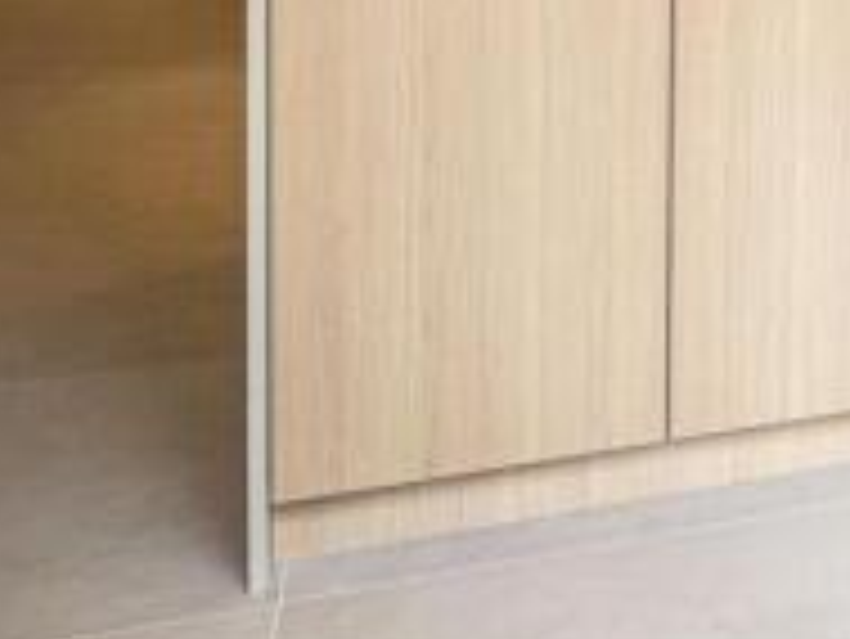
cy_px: -331
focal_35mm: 74
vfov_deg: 17.8
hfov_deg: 21.9
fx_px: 1818
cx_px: 1275
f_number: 1.8
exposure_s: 1/200
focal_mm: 6.76
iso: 64
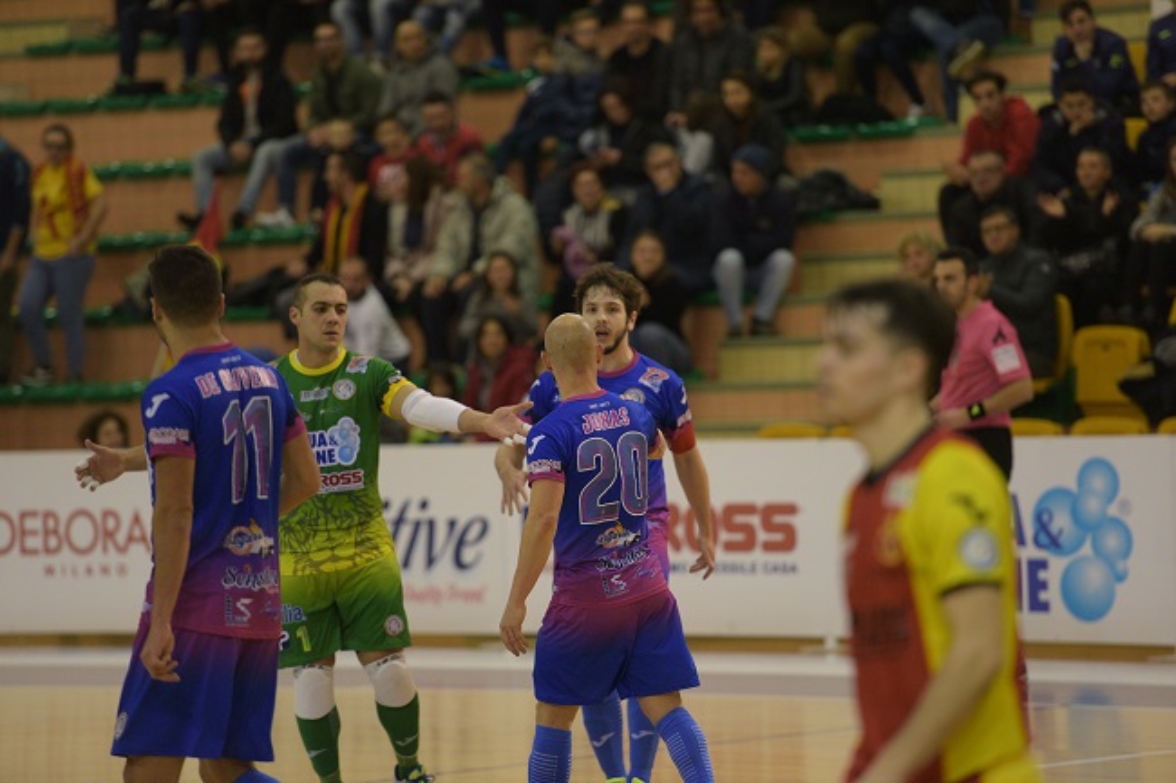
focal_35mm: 190
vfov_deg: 7.2
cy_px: 392
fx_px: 6205
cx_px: 588
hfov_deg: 10.8
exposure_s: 1/500
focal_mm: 190
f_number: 2.8
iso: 2000
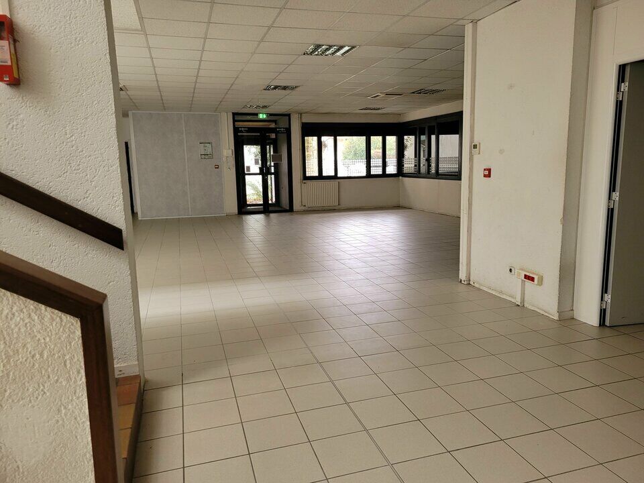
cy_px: 242
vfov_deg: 53.1
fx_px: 484
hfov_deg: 67.3
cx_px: 322
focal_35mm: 26
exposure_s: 1/50
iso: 320
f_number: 1.8
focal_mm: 5.4
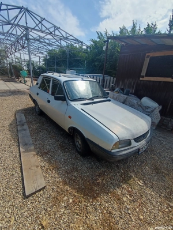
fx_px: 100
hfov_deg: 81.8
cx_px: 86
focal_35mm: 15
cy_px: 115
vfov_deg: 98.1
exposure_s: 1/664
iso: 50
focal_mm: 1.65
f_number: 2.2
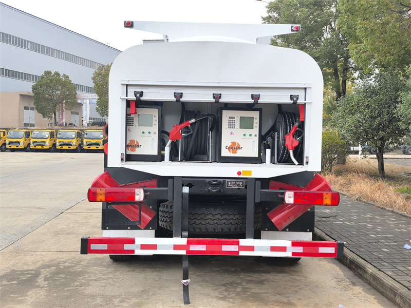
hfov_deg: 42.9
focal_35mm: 44
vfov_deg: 32.9
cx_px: 206
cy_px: 154
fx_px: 522
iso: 64
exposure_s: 1/100
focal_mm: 6.98
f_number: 1.4
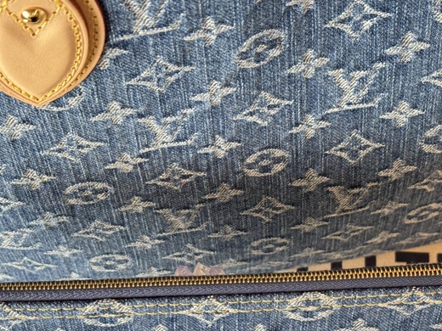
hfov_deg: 21.1
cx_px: 212
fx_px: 1187
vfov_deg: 15.8
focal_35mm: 93
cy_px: 266
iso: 160
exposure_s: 1/100
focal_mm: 6.76
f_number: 1.78
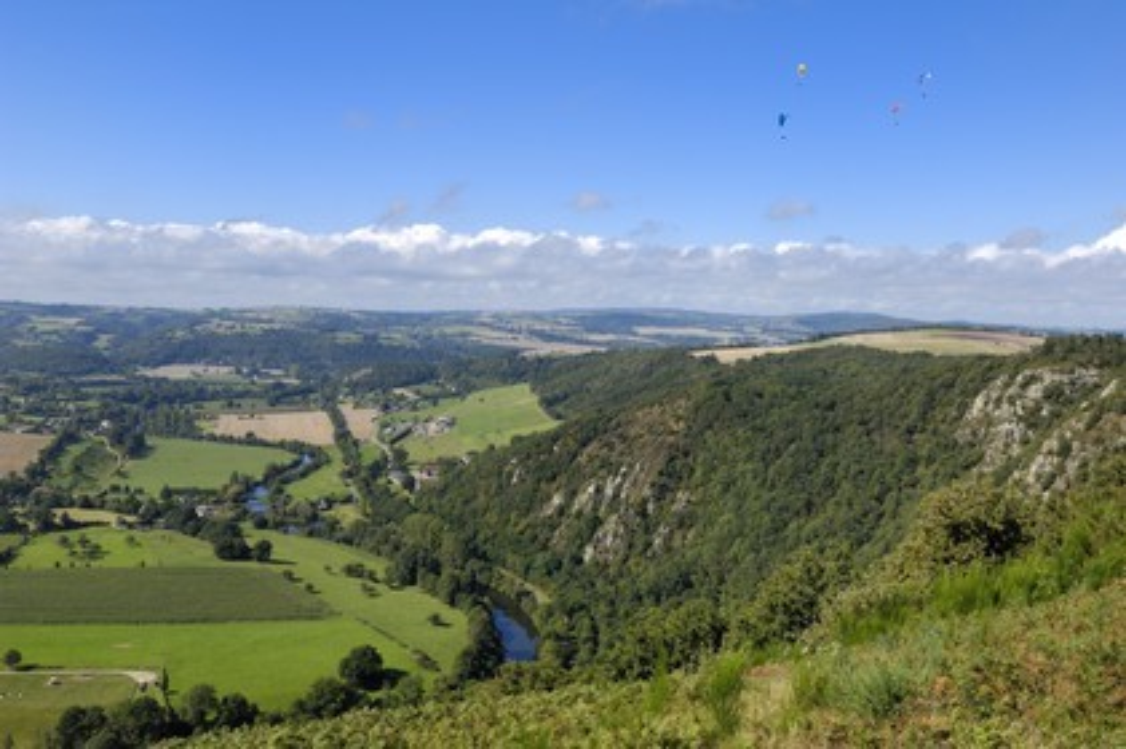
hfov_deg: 62.0
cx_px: 563
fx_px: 938
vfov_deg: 43.5
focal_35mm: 30
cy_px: 374
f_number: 9
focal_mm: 20
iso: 100
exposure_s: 1/125
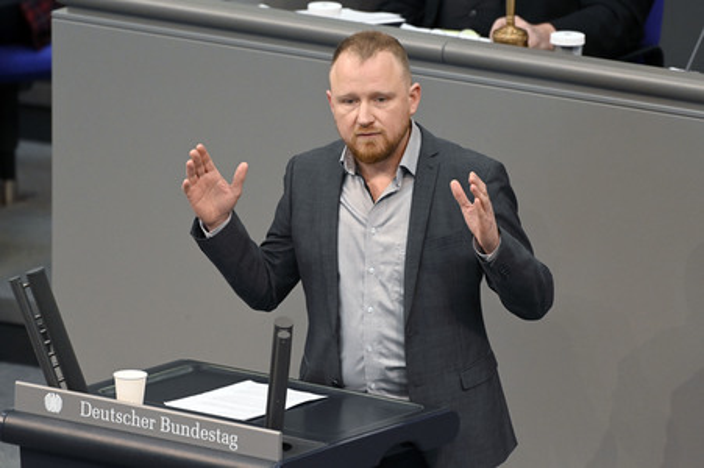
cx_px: 352
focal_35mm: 390
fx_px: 7621
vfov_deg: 3.5
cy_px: 234
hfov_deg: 5.3
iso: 8000
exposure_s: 1/320
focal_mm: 390
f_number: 5.6
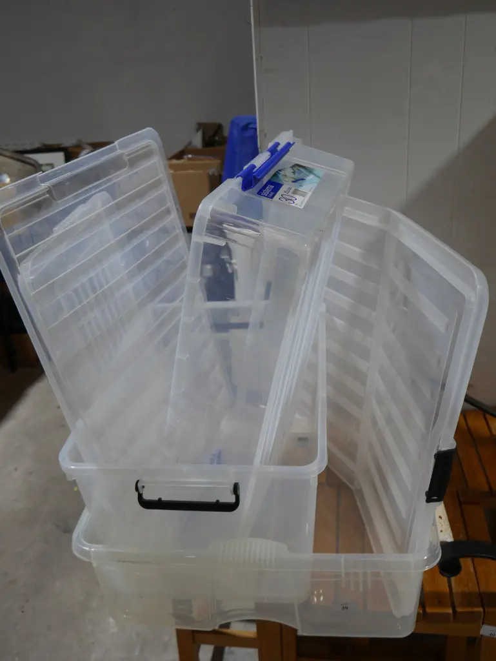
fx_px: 687
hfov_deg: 39.7
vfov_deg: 51.3
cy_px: 330
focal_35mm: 36
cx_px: 248
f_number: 4
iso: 200
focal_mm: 18
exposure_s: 1/80
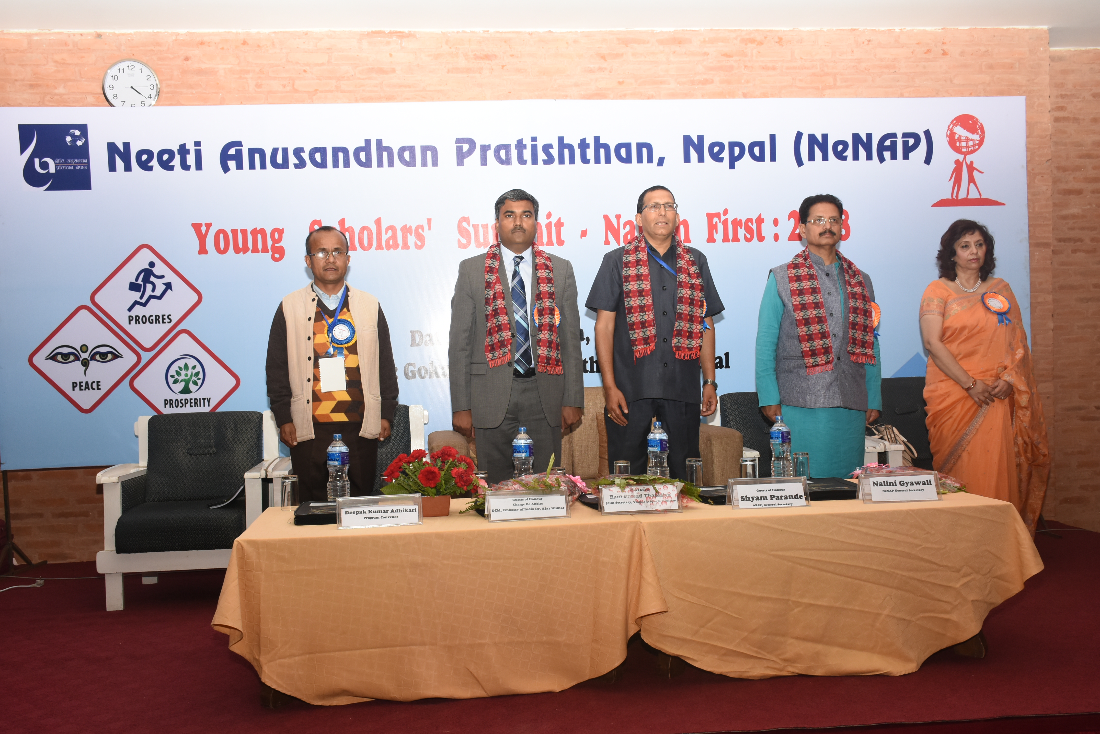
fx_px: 1009
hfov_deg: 57.2
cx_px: 550
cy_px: 367
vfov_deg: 40.0
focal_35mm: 33
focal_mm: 22
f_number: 5.6
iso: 800
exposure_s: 1/200
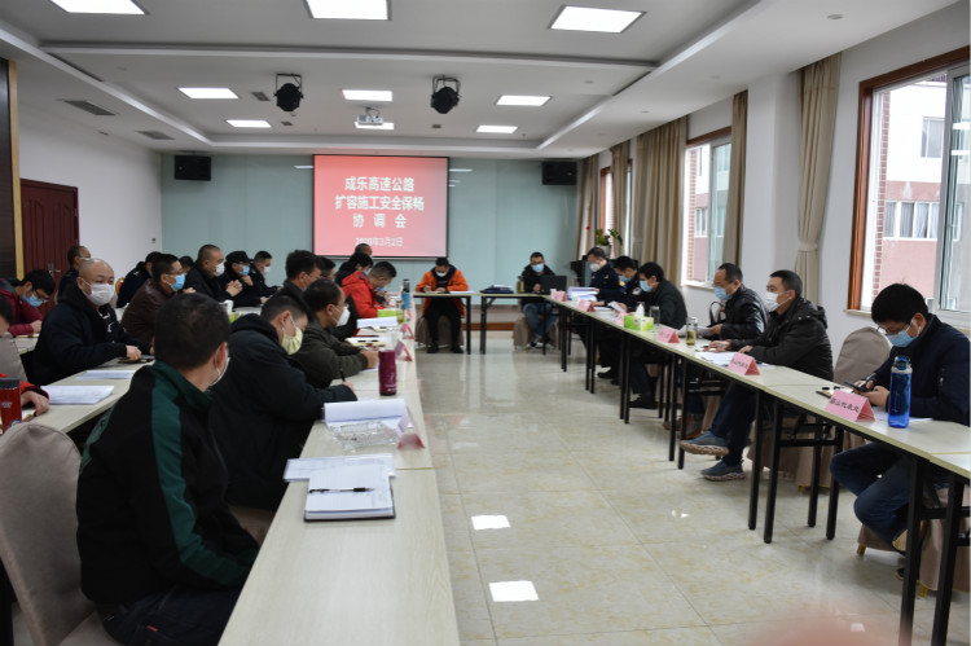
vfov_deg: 47.9
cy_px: 323
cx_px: 486
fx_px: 728
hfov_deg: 67.4
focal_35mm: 27
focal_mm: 18
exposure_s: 1/125
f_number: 5.6
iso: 800
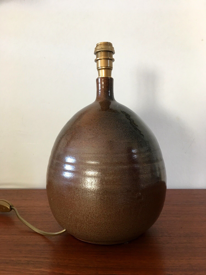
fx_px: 230
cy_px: 138
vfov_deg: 61.7
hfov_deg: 48.2
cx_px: 103
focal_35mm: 29
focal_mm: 4.15
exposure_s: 1/33
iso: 125
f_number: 2.2
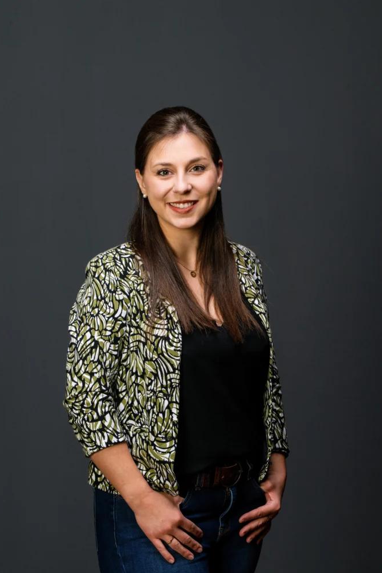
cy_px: 293
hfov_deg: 12.1
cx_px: 190
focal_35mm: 113
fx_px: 1798
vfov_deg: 18.1
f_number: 11
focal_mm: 110
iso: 400
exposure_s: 1/160
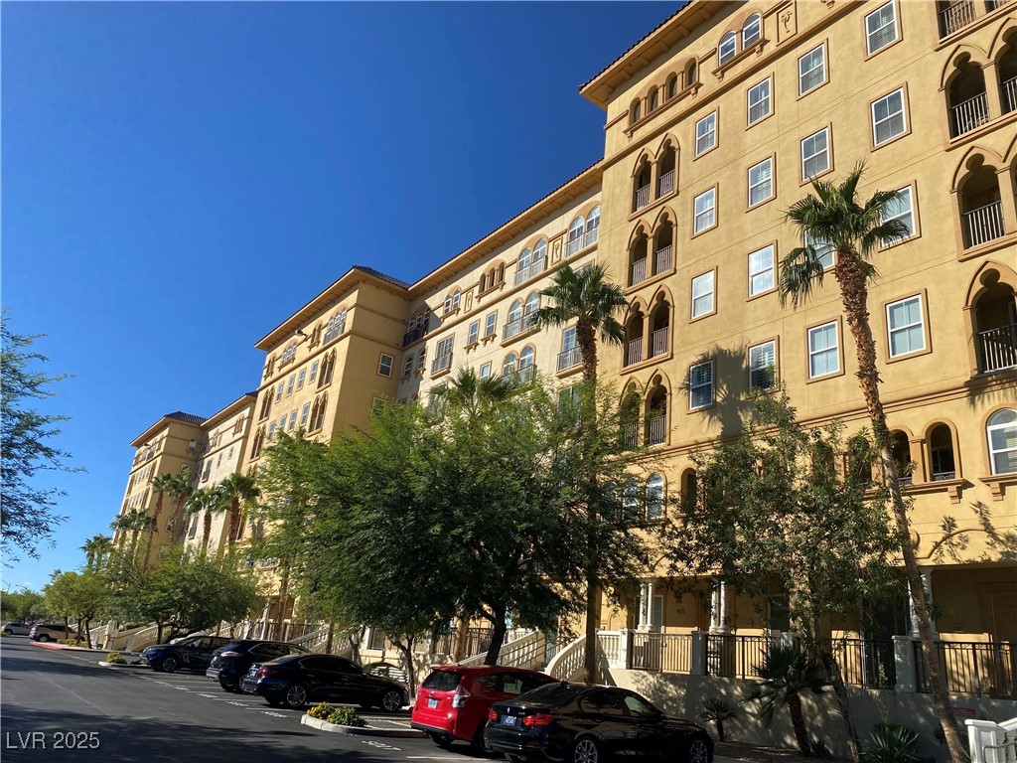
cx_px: 508
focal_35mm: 26
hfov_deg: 67.3
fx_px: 764
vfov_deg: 53.1
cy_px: 382
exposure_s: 1/3497
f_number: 1.8
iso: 32
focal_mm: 4.25
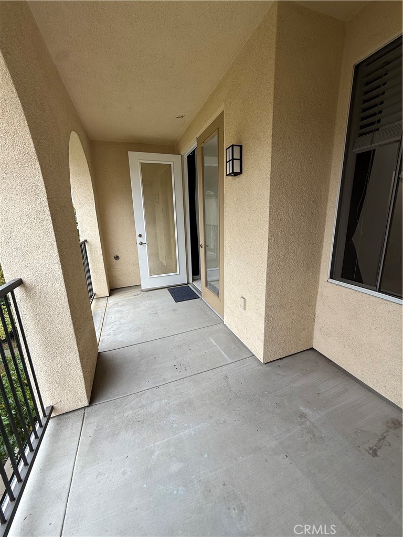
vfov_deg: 102.1
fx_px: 217
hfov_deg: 85.7
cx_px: 202
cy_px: 268
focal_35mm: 14
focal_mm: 2.22
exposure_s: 1/99
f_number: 2.2
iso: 50
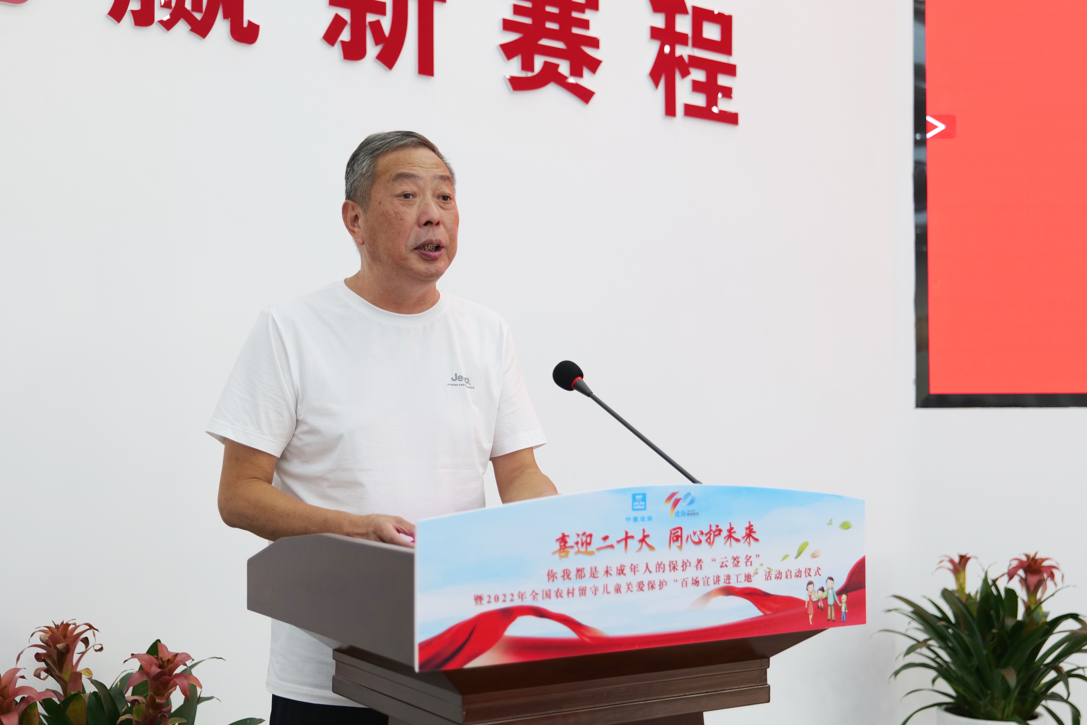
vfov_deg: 28.1
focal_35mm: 48
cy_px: 362
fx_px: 1449
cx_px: 544
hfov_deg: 41.1
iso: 500
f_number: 4
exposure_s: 1/100
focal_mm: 48
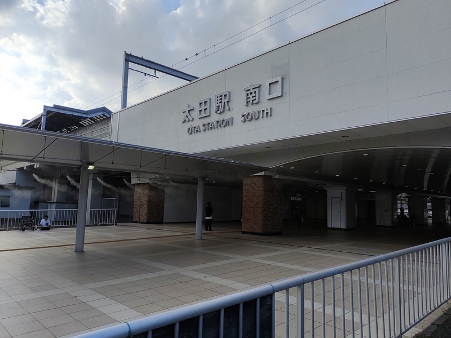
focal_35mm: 27
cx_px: 226
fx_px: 352
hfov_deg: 65.3
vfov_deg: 51.4
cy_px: 169
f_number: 1.79
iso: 100
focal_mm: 4.71
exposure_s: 1/3936
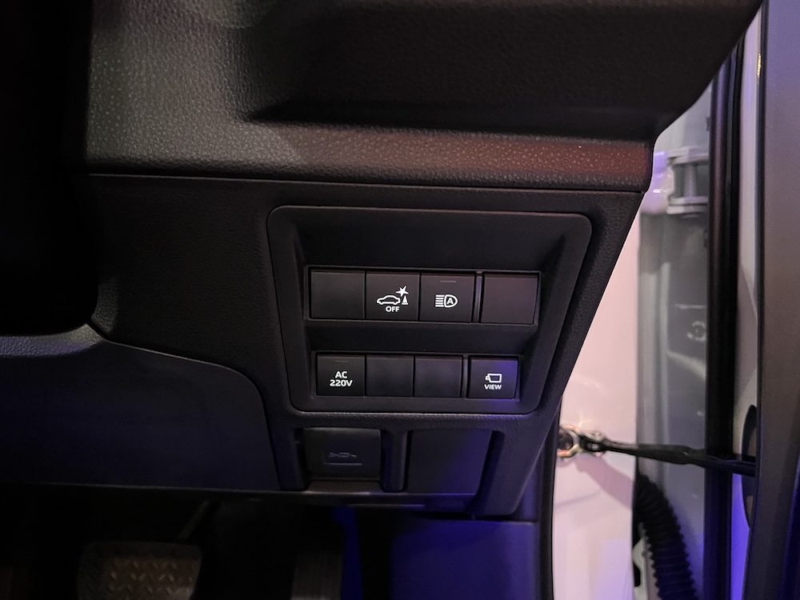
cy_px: 300
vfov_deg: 53.1
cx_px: 400
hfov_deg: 67.3
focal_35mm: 26
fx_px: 601
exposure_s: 1/15
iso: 2500
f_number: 1.5
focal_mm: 5.7
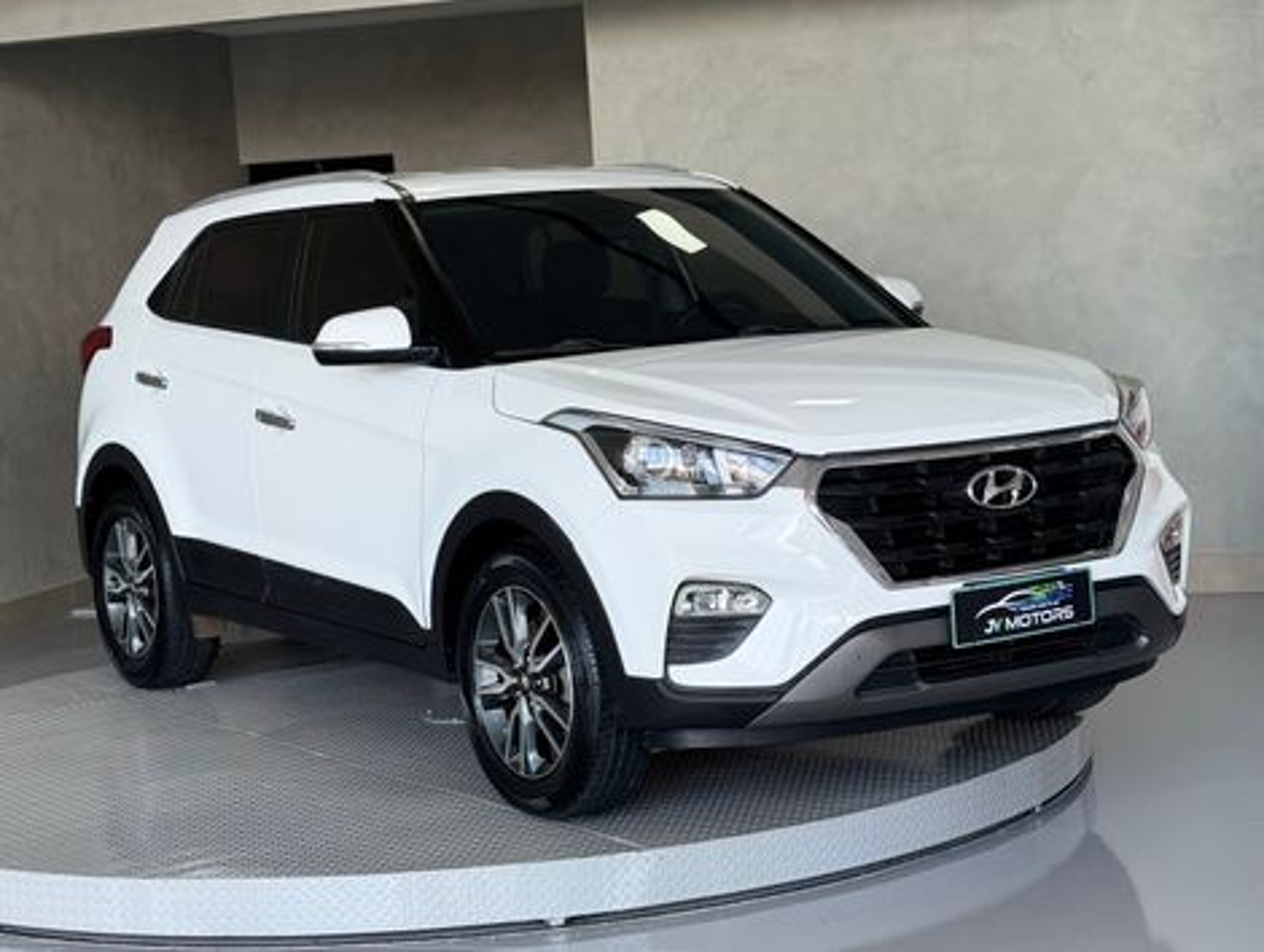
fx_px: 1755
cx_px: 632
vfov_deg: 30.3
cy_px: 476
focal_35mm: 48
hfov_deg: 39.6
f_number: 1.78
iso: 64
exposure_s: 1/256
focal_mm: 6.76
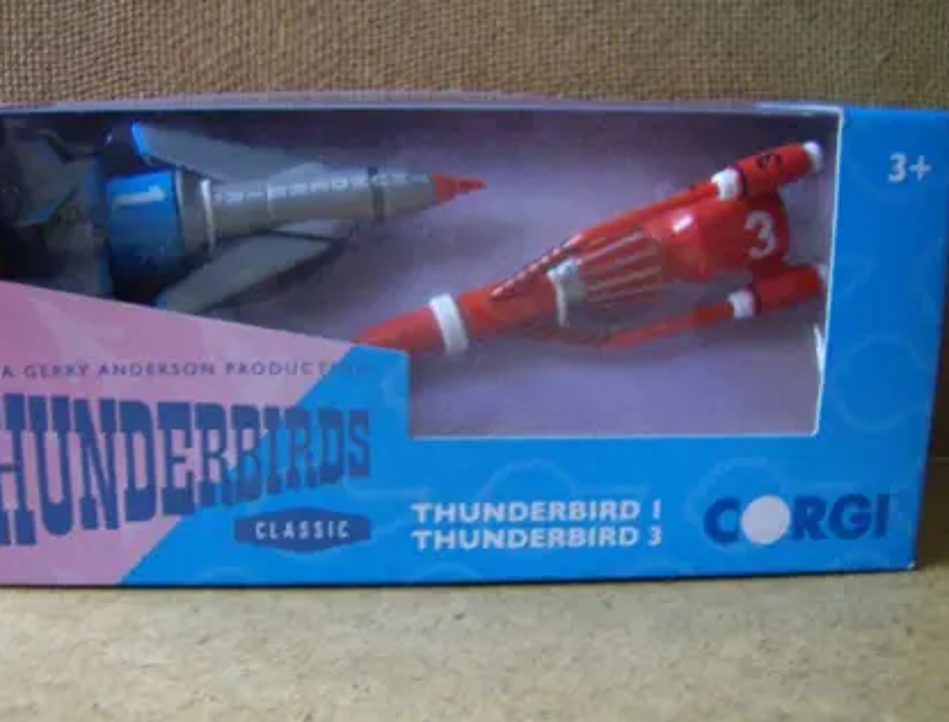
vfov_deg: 35.5
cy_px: 366
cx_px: 433
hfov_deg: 45.5
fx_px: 1130
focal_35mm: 41
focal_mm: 6
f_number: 2.8
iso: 200
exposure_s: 1/4.75
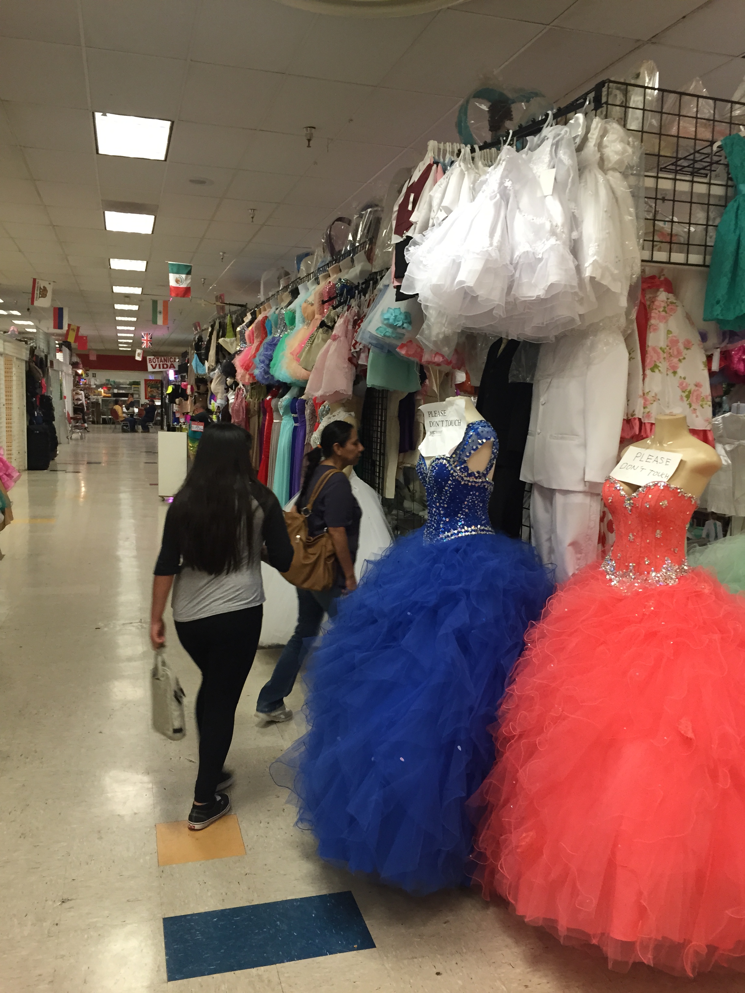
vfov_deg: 61.7
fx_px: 832
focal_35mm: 29
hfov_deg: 48.2
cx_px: 372
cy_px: 496
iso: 125
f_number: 2.2
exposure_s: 1/30
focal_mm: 4.15
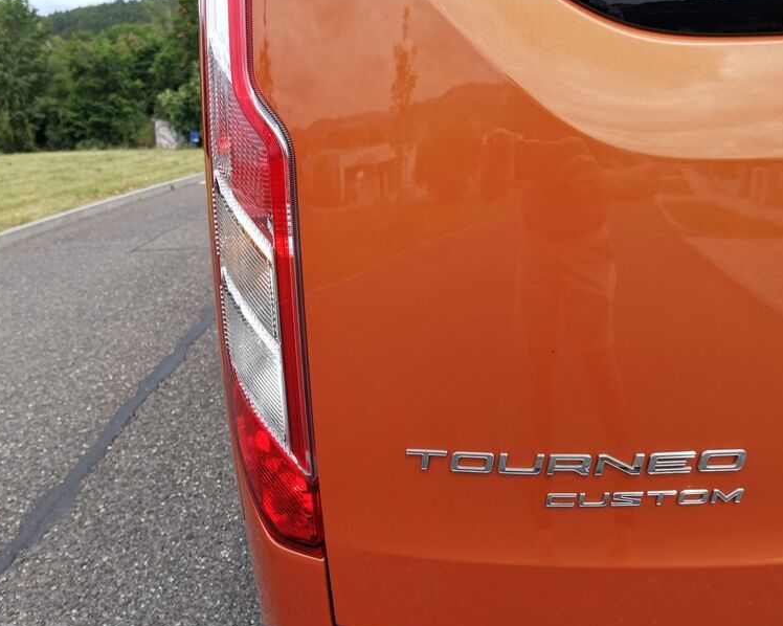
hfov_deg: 60.5
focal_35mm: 29
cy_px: 323
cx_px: 400
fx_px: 672
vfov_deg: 49.9
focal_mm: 4.66
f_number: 1.4
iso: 50
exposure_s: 1/1060
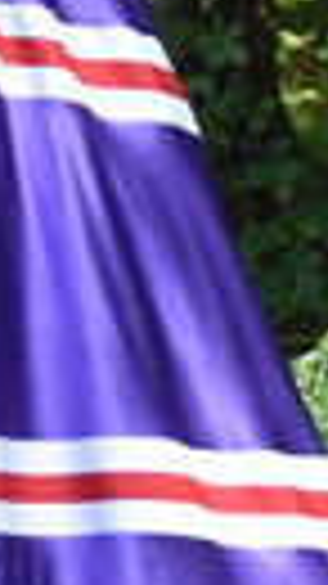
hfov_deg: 2.7
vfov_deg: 5.1
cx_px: -1680
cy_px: -443
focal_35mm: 422
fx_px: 6533
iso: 250
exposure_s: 1/250
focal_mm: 34
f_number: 5.6
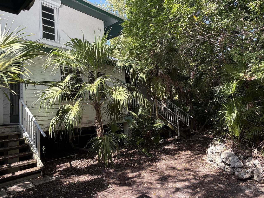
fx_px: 198
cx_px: 132
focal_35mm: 26
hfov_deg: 67.3
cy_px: 99
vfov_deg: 53.1
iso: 64
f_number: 1.6
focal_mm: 5.96
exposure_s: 1/433
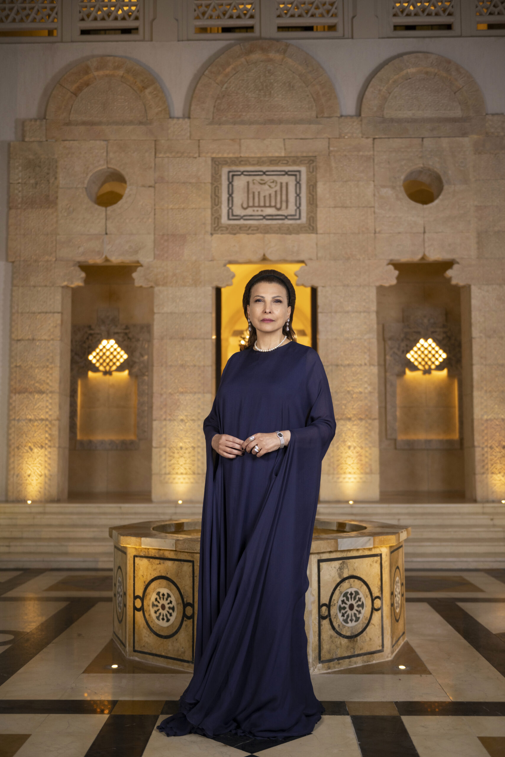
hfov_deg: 33.4
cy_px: 378
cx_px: 252
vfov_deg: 48.5
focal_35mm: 40
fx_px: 841
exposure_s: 1/50
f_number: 2.8
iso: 250
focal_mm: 40
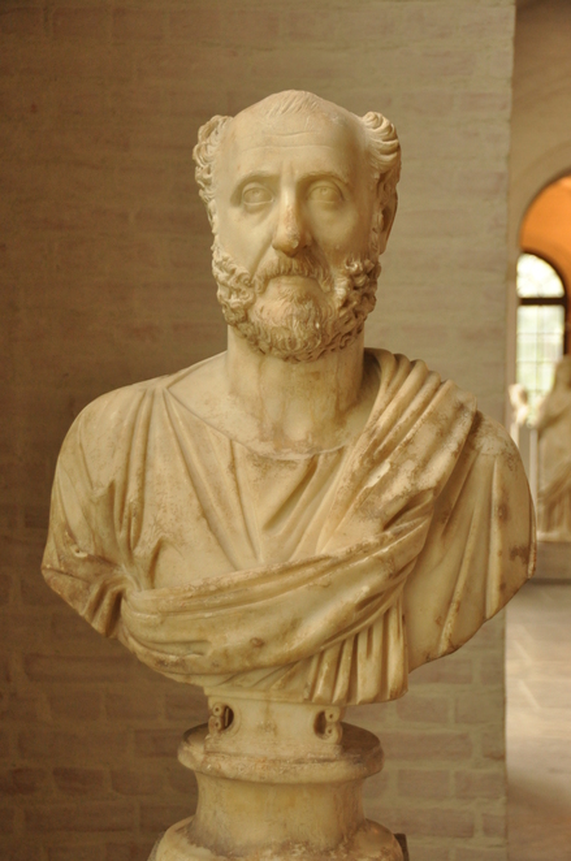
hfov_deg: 21.5
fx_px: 1504
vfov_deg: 31.9
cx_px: 286
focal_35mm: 63
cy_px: 430
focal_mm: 42
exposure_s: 1/30
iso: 1000
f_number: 4.5
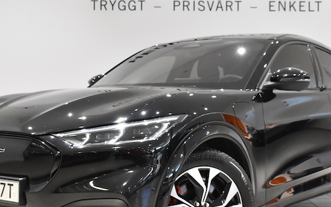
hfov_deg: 31.6
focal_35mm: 65
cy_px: 119
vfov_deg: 20.1
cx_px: 166
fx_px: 584
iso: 3200
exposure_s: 1/125
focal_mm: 29
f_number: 5.6
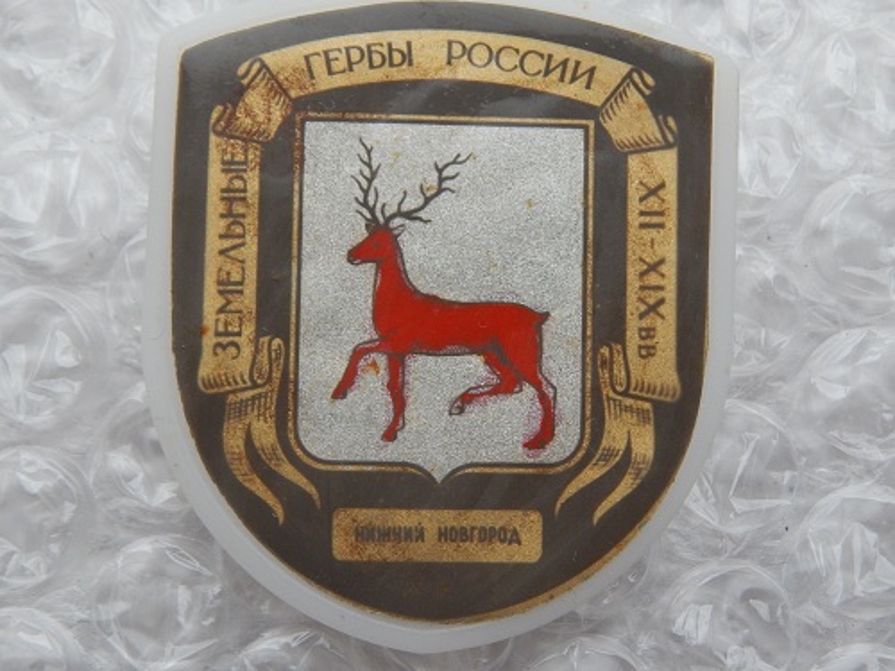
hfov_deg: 28.2
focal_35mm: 69
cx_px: 448
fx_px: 1784
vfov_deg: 21.3
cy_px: 336
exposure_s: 1/200
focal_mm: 12.3
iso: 400
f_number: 4.1
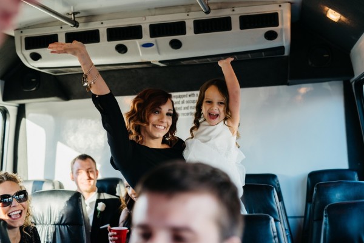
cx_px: 182
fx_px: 506
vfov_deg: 27.0
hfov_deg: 39.6
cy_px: 122
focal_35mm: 50
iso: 160
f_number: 2.8
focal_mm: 50
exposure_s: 1/125
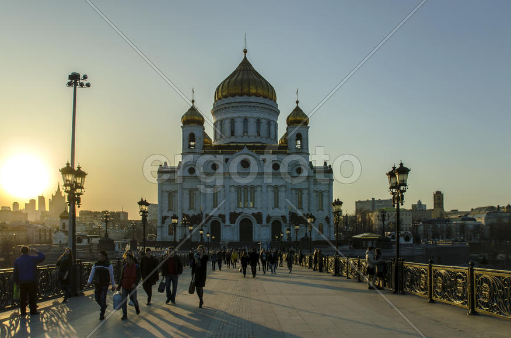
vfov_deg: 43.4
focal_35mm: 30
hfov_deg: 62.0
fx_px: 425
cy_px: 169
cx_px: 256
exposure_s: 1/320
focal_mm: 20
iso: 100
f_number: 9
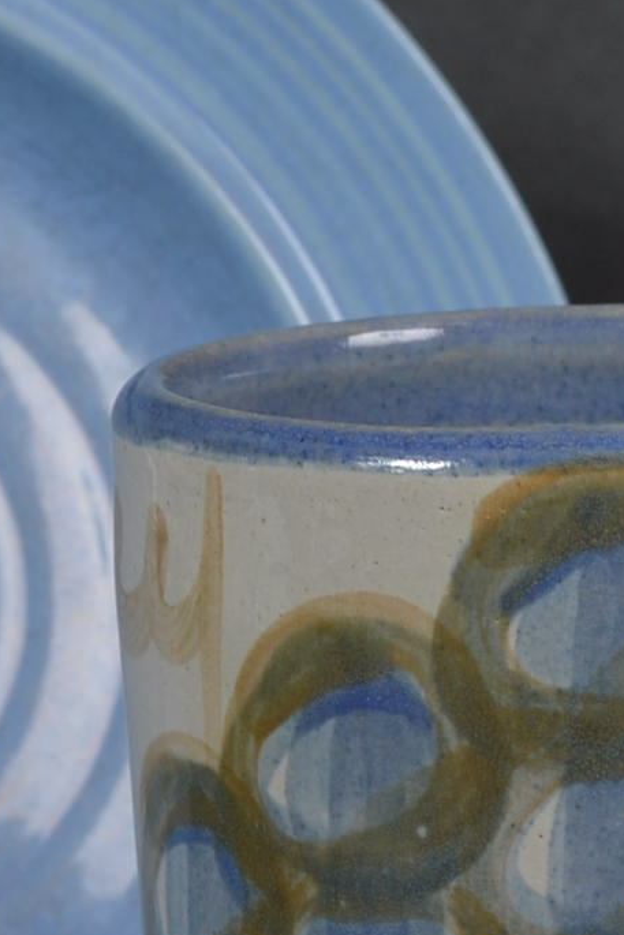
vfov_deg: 8.2
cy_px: 726
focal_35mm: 250
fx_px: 6496
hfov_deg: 5.5
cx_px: 750
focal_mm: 38
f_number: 9
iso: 100
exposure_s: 1/160
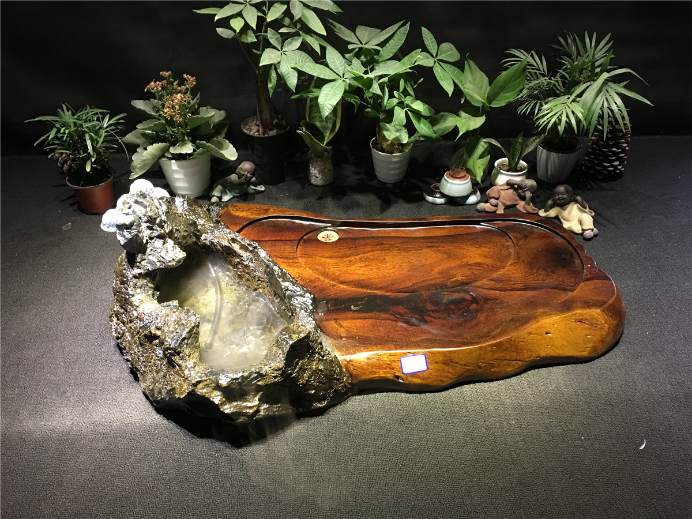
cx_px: 346
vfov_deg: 48.2
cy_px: 260
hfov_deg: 61.7
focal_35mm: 29
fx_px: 580
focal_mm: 4.15
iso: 100
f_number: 2.2
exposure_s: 1/17
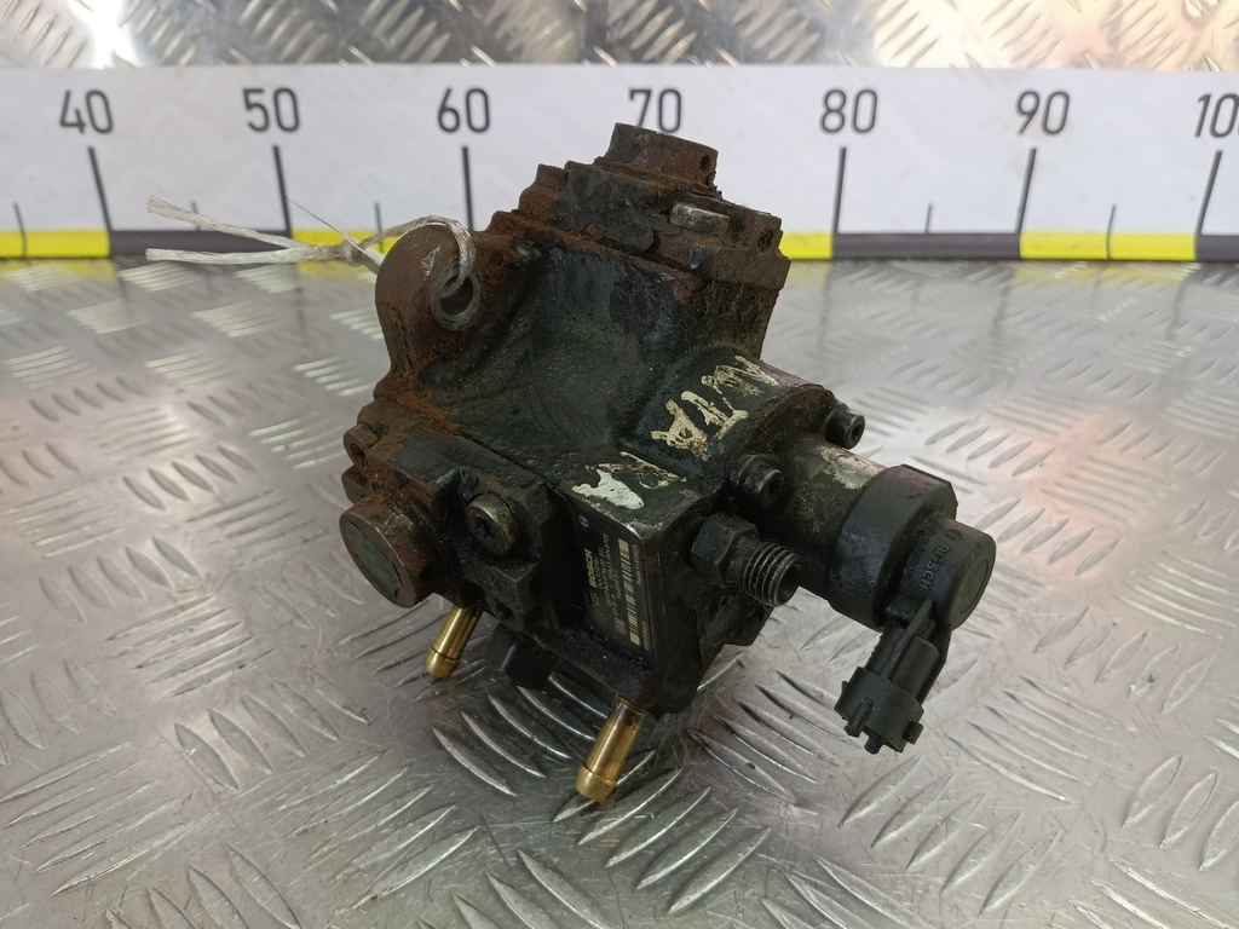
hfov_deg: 65.3
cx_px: 620
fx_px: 966
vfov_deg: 51.4
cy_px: 464
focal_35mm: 27
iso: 104
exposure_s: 1/50
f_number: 1.6
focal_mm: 4.11
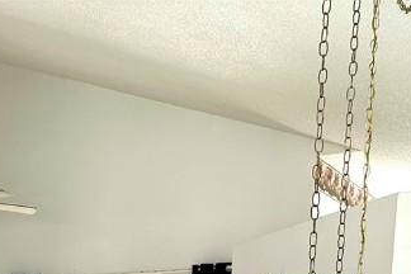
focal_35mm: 79
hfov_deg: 24.5
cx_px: 3
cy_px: 486
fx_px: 902
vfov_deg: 15.1
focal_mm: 6.86
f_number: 1.78
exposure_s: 1/121
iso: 64
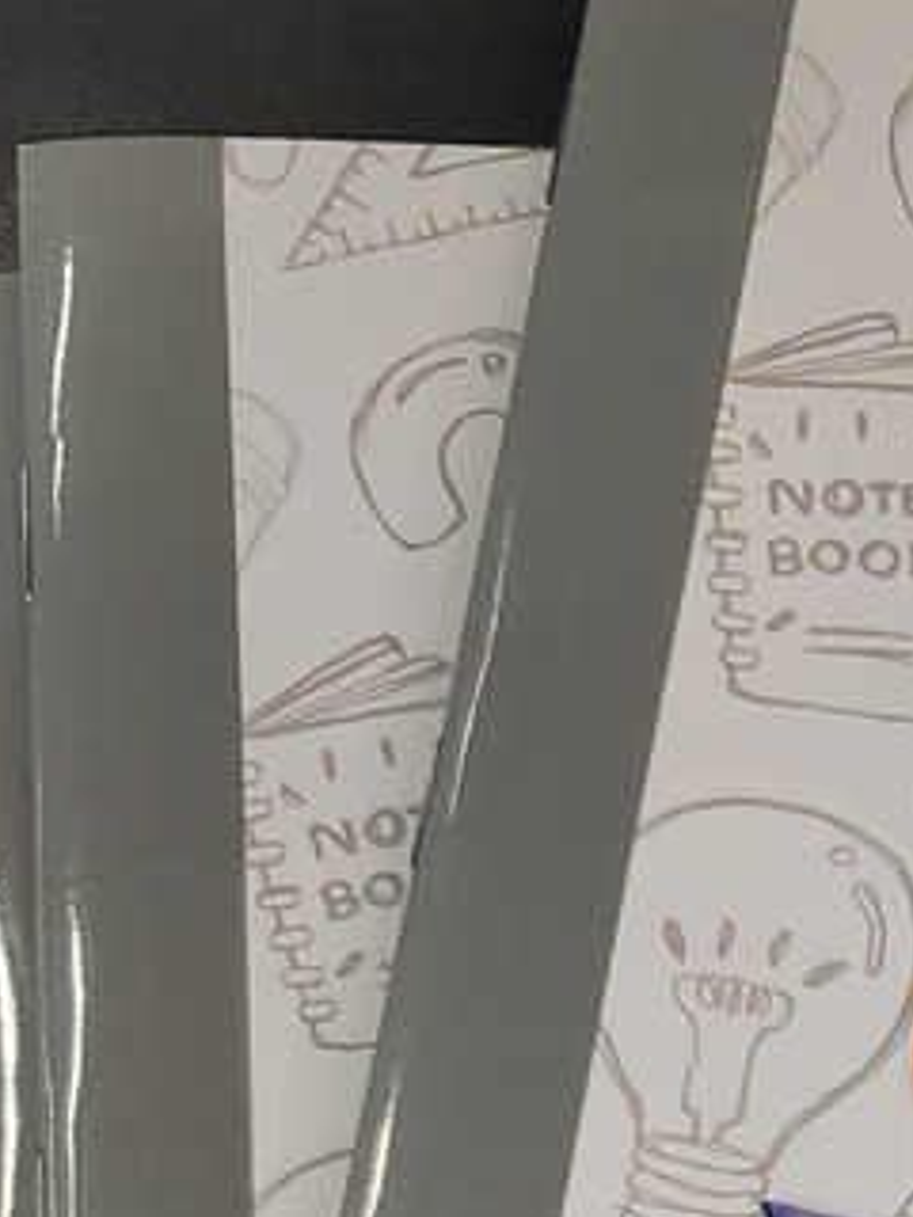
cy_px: 1605
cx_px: 1168
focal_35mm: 80
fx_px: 2813
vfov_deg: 21.9
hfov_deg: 17.4
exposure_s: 1/120
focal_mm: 7
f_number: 1.8
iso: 200
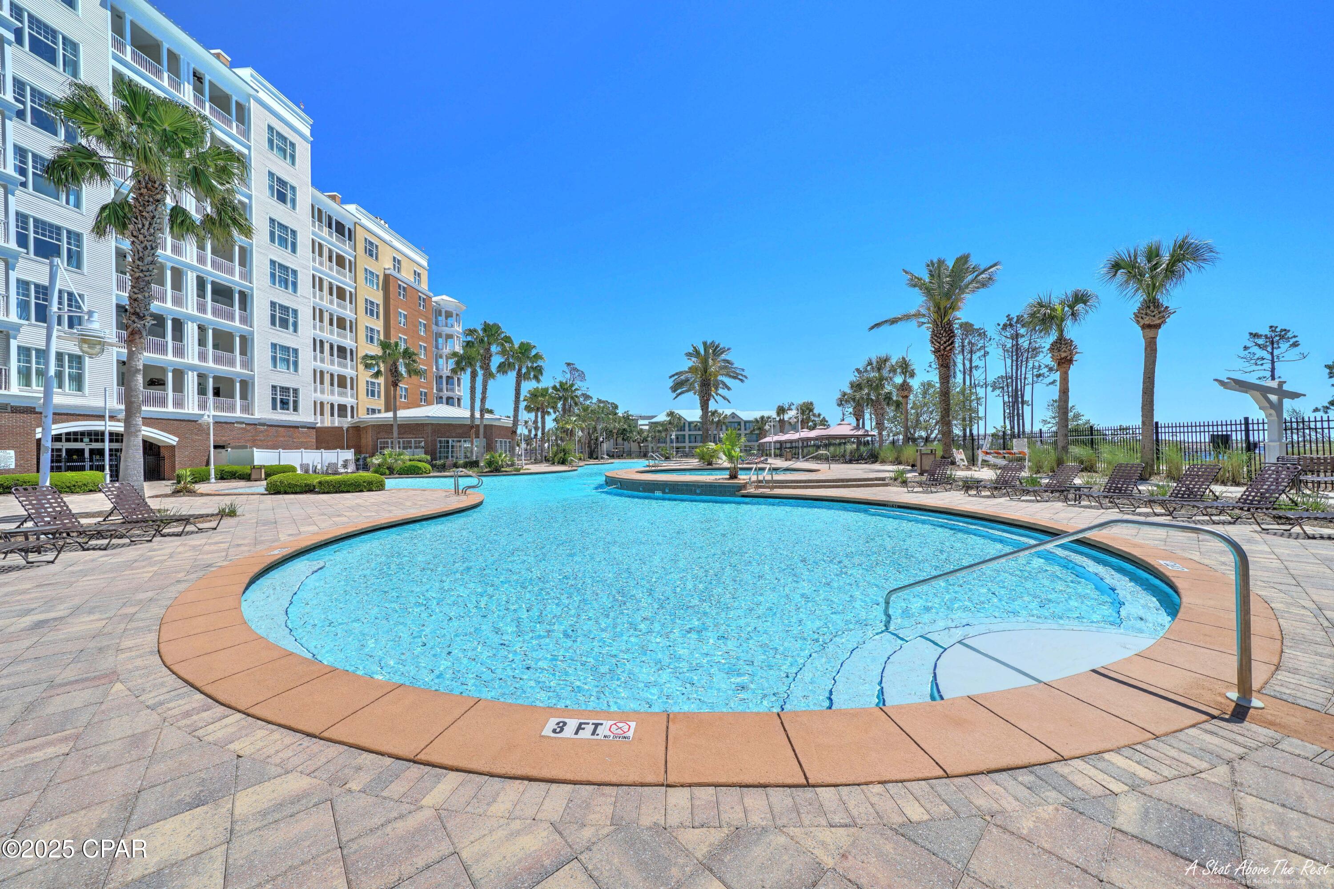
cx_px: 667
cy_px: 444
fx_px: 445
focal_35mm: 12
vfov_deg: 90.0
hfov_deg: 112.6
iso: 100
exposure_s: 1/500
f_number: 8
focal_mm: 12
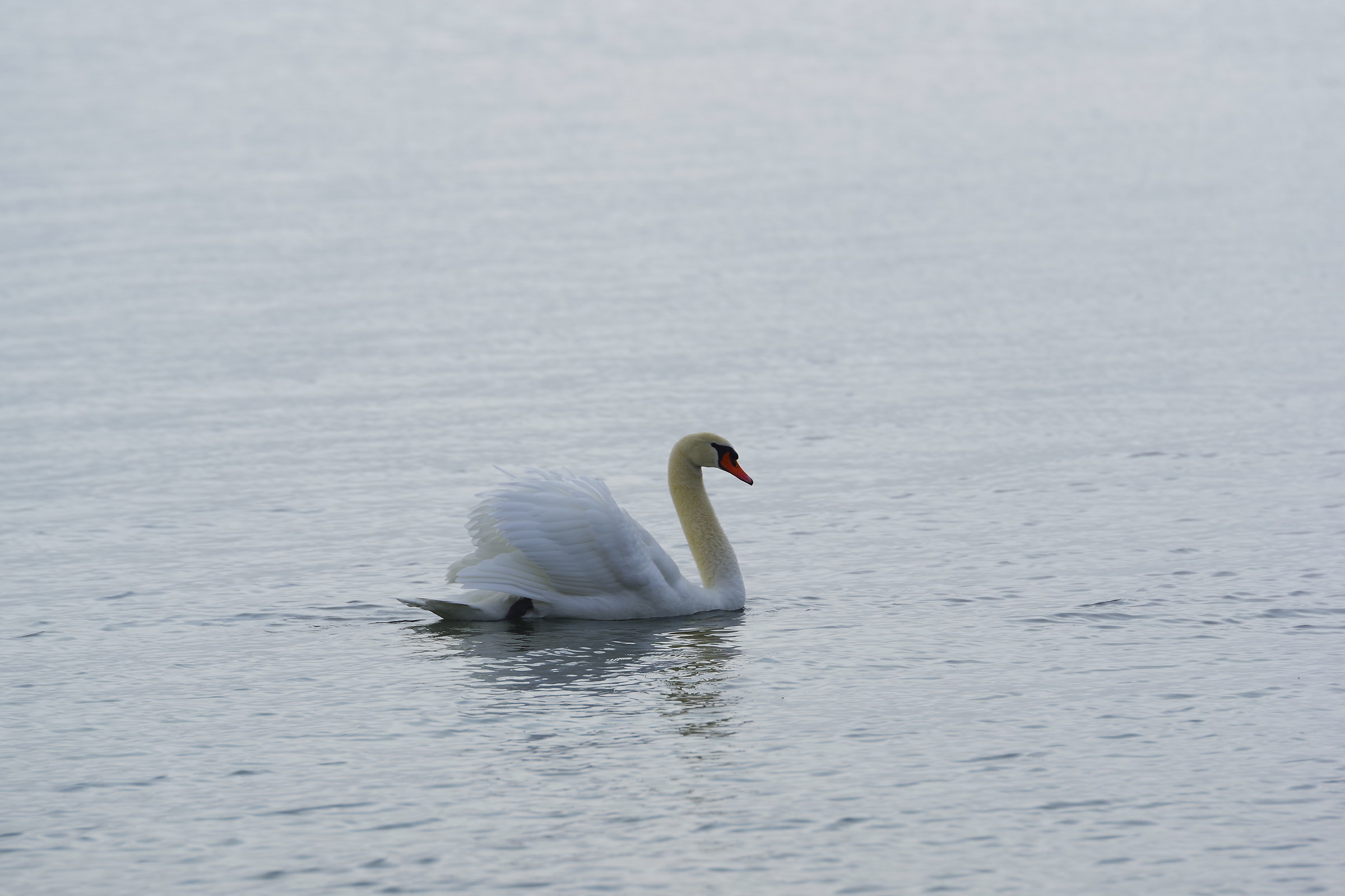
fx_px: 11207
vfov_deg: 4.6
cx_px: 672
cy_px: 448
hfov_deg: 6.9
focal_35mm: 300
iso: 100
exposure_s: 1/1000
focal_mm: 200
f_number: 4
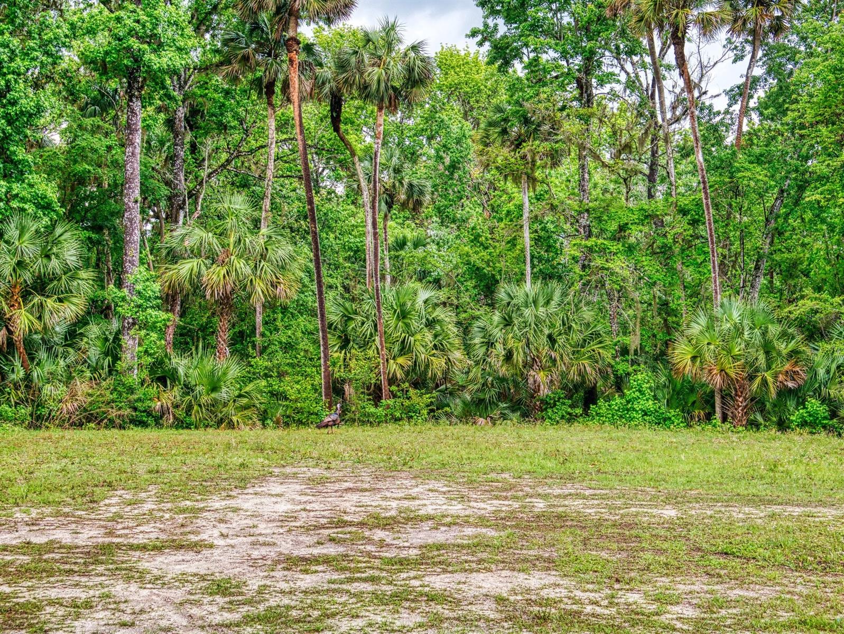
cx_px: 422
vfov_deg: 29.1
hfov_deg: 38.2
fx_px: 1220
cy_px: 317
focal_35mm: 50
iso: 320
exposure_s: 1/60
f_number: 8
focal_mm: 25
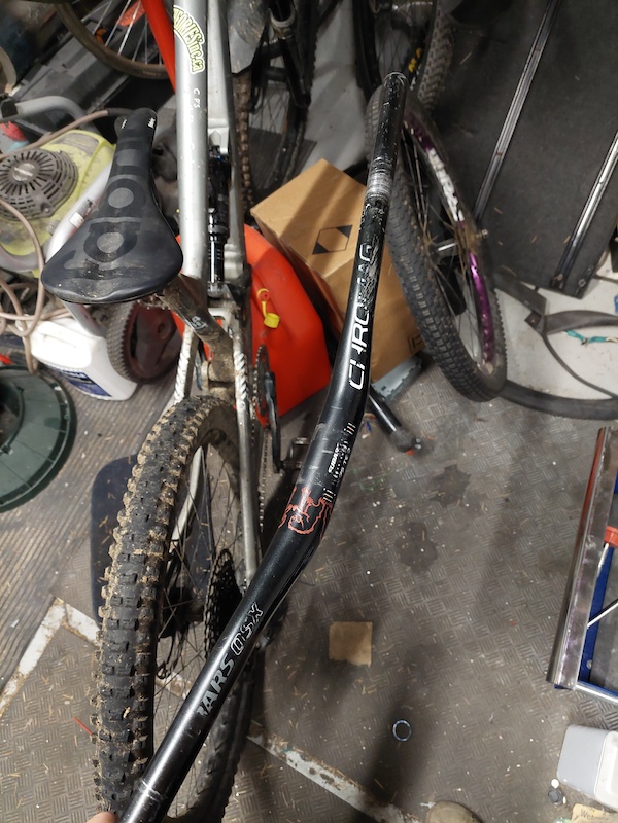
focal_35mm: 24
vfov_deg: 71.6
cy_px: 412
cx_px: 309
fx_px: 571
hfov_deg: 56.8
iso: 400
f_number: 1.8
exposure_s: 1/30
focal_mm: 5.23
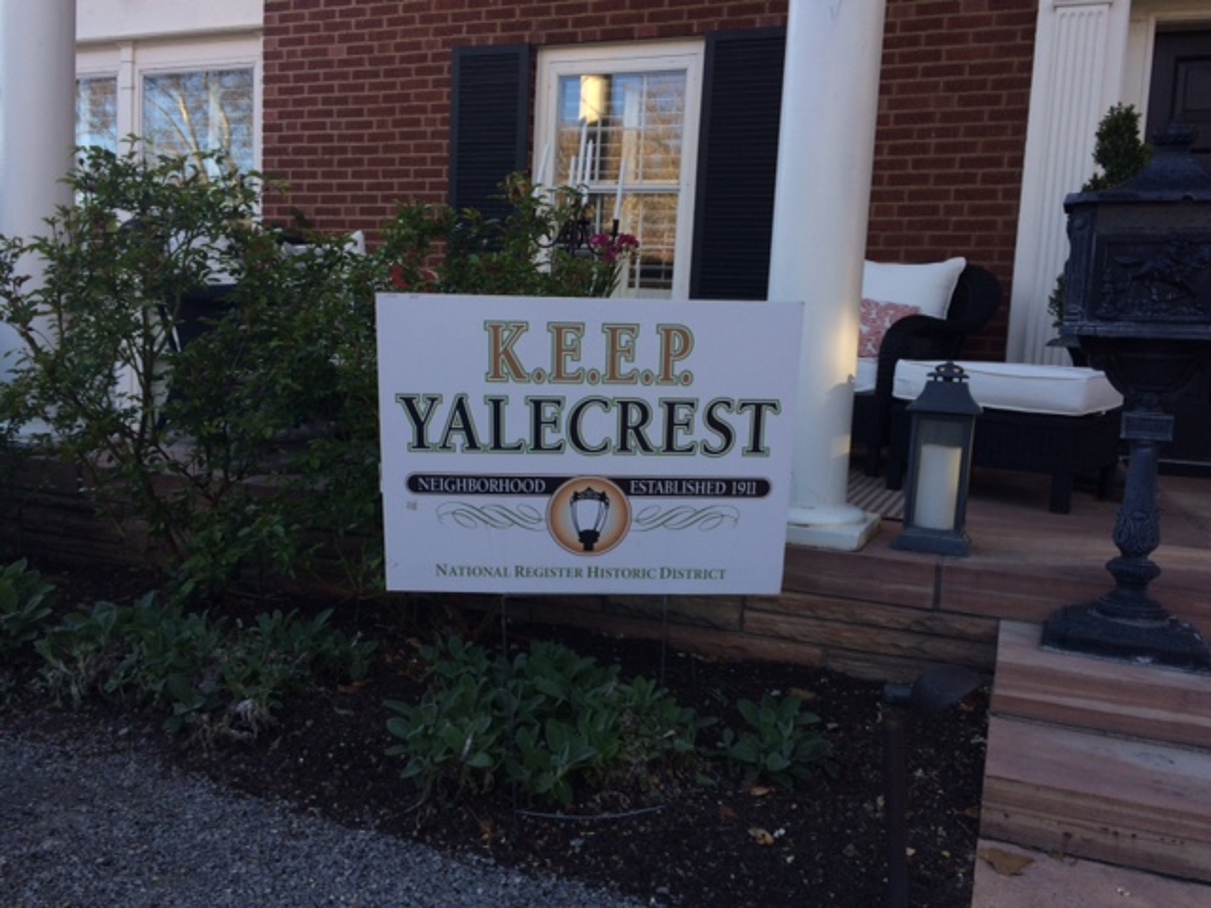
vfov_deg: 48.2
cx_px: 606
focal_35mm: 29
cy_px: 454
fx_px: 1015
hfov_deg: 61.7
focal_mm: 4.15
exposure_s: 1/201
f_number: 2.2
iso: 32
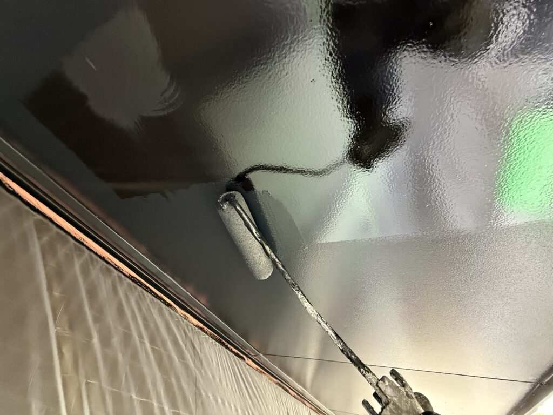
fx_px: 224
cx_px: 276
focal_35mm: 14
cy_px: 208
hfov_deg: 102.1
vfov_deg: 85.7
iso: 640
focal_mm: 2.22
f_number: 2.2
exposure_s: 1/60
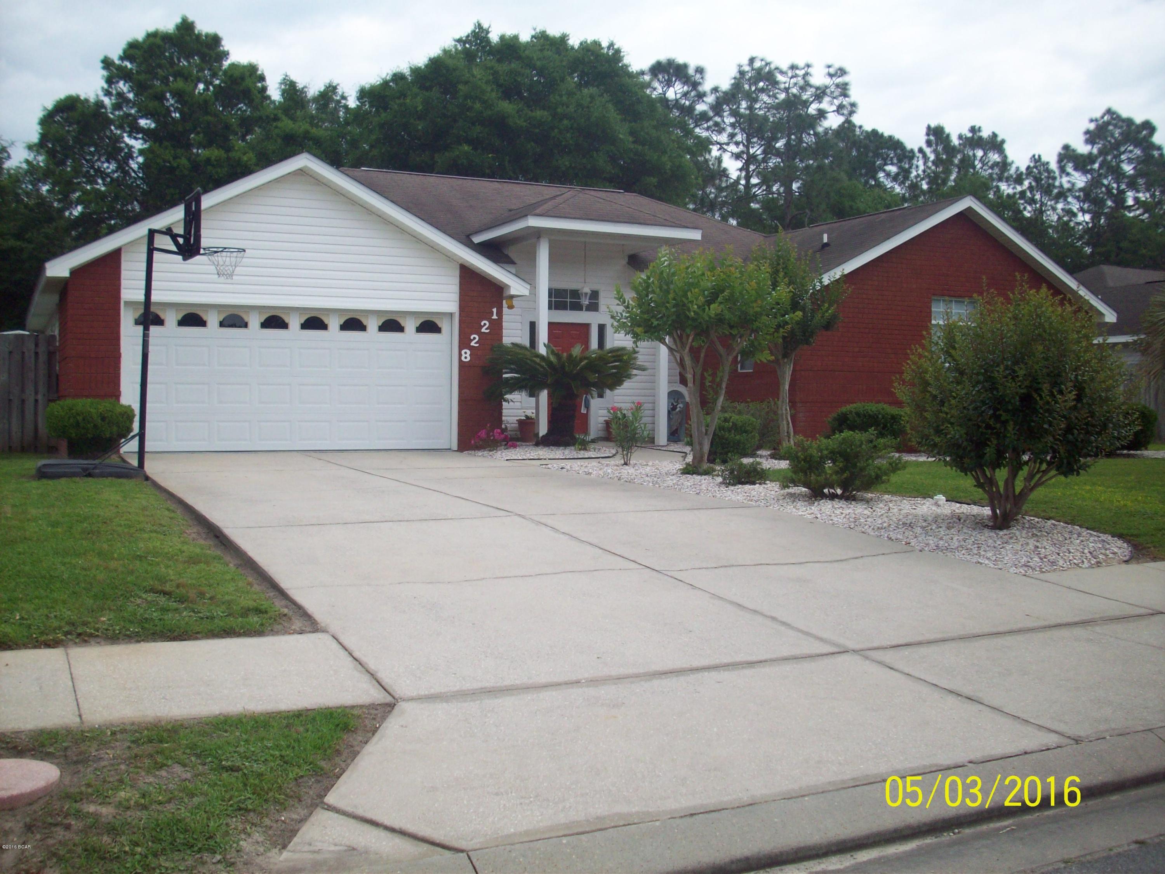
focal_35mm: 37
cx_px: 582
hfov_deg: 50.1
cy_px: 437
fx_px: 1245
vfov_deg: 38.7
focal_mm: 6.2
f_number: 5.6
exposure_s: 1/311
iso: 80
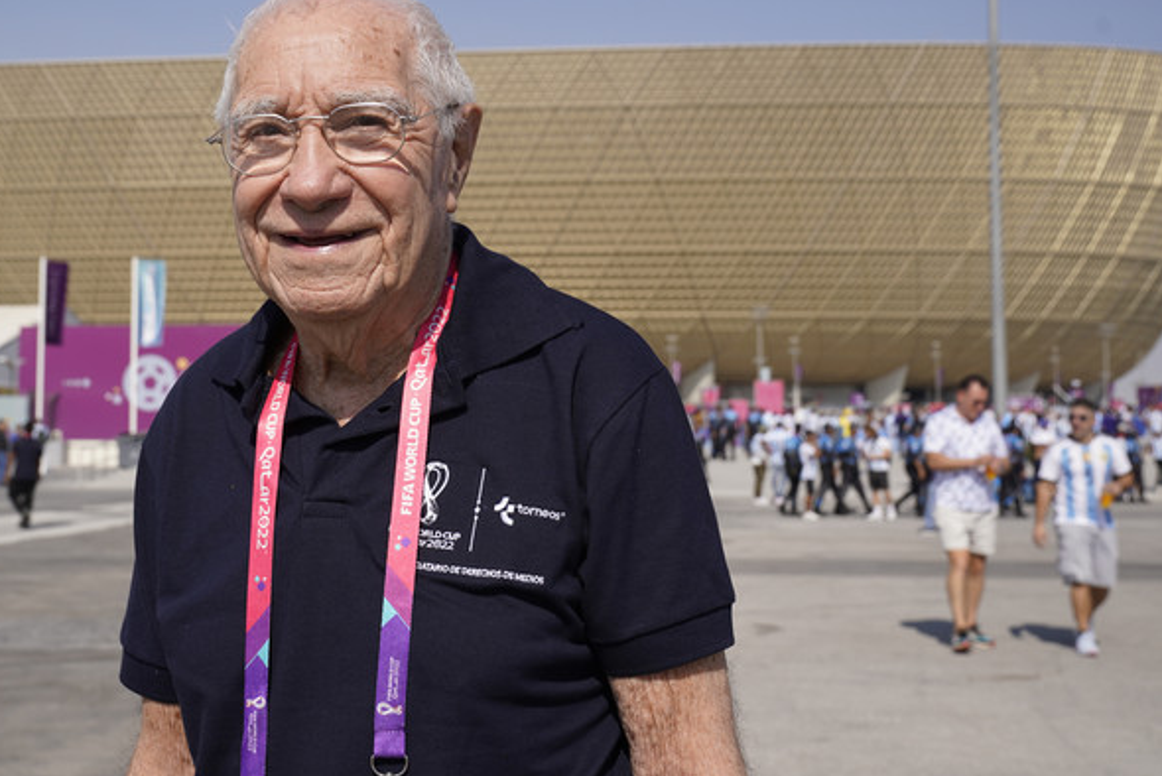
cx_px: 477
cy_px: 339
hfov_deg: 39.4
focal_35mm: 50
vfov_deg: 27.0
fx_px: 1615
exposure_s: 1/1000
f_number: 7.1
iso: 200
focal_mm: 41
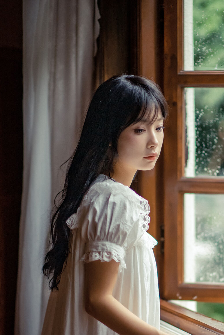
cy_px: 241
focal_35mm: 132
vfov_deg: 15.5
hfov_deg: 10.4
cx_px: 155
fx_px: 1231
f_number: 1.4
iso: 2000
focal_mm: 85
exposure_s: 1/3200
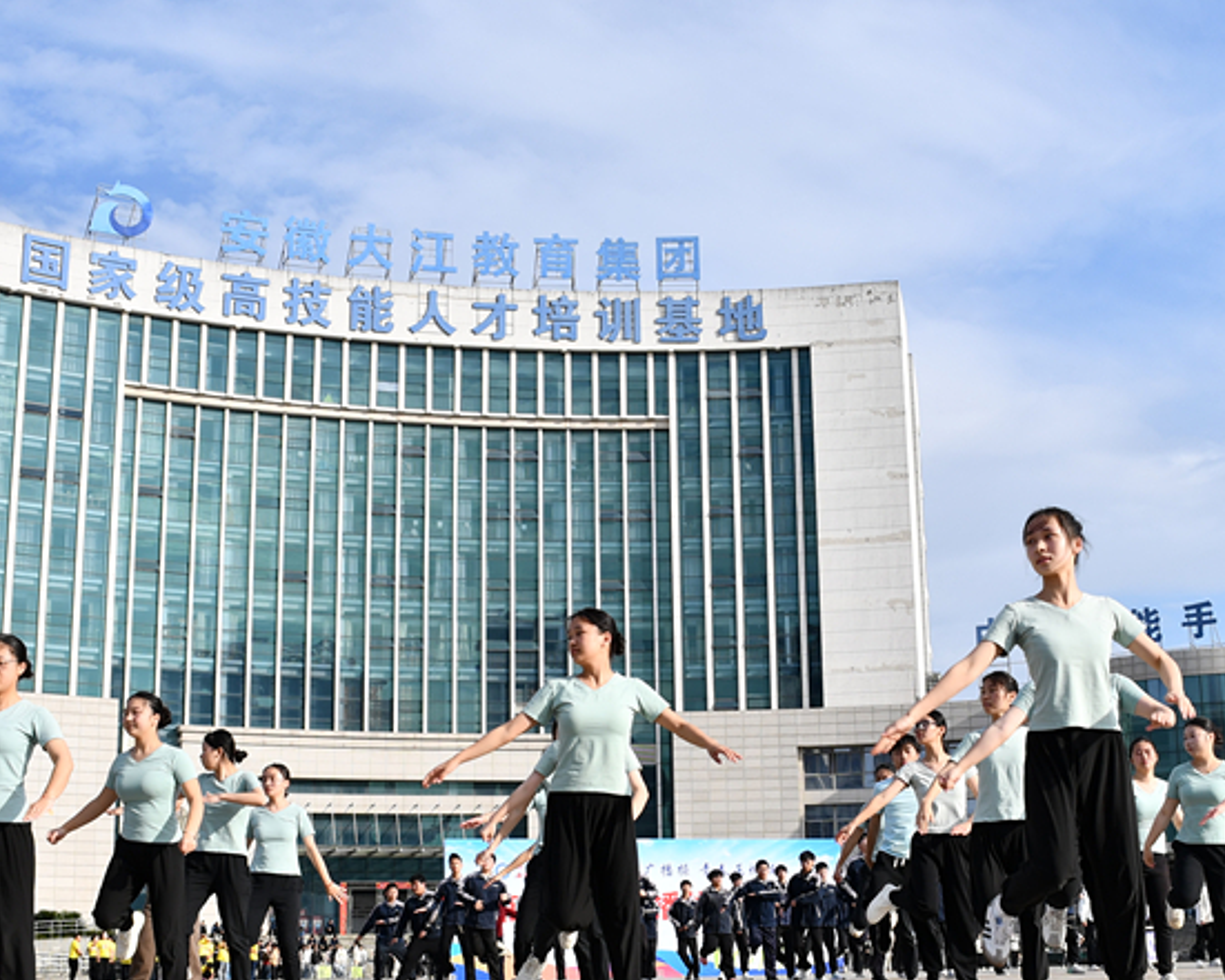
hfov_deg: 38.0
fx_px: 1777
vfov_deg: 30.8
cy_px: 572
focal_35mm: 49
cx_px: 689
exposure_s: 1/400
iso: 100
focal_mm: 18
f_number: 7.1
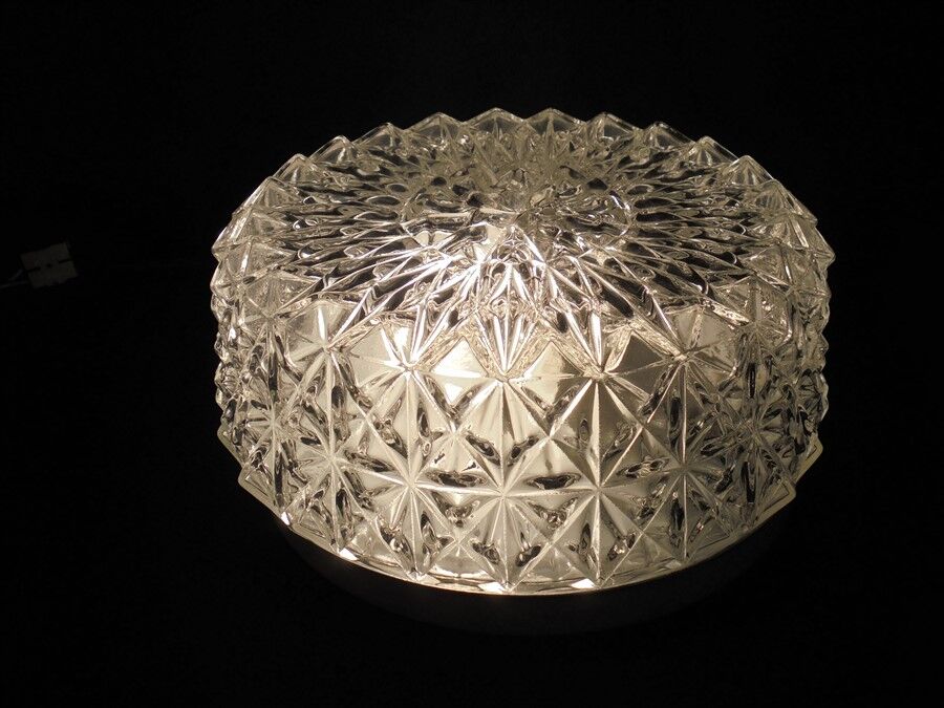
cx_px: 472
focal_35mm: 38
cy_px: 354
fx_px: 1036
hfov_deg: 49.0
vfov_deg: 37.7
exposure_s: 1/320
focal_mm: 6.9
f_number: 4.2
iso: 100
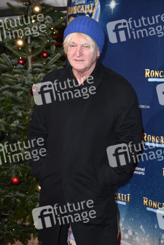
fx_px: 621
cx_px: 82
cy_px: 122
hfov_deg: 15.1
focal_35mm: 91
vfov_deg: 22.4
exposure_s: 1/250
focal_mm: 90
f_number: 5.6
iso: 1250
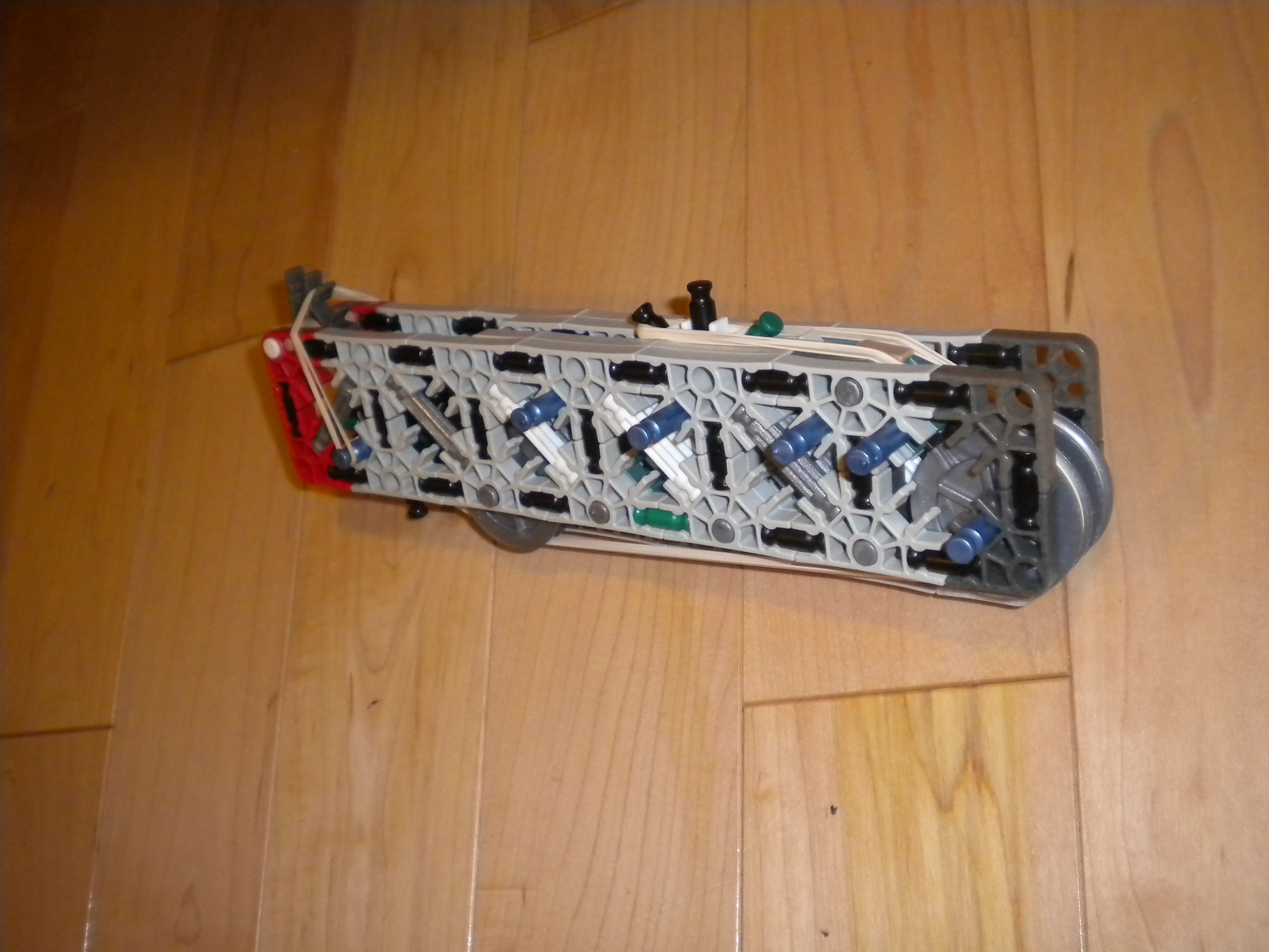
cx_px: 634
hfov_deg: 45.8
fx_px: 1503
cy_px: 476
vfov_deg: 35.1
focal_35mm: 41
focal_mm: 7.4
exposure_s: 1/30
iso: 400
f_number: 3.5
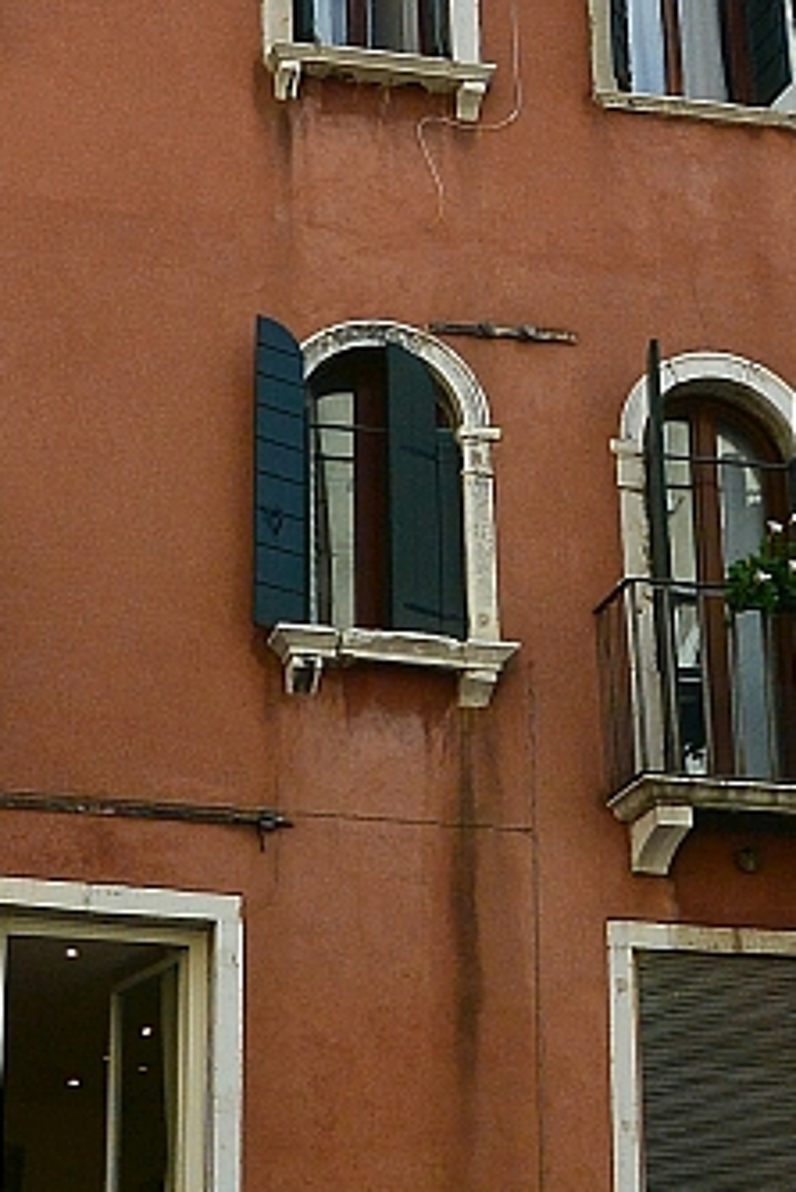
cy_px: 368
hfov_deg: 14.1
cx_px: 211
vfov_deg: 20.9
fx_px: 3214
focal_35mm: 97
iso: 160
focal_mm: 10
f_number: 4.5
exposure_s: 1/640
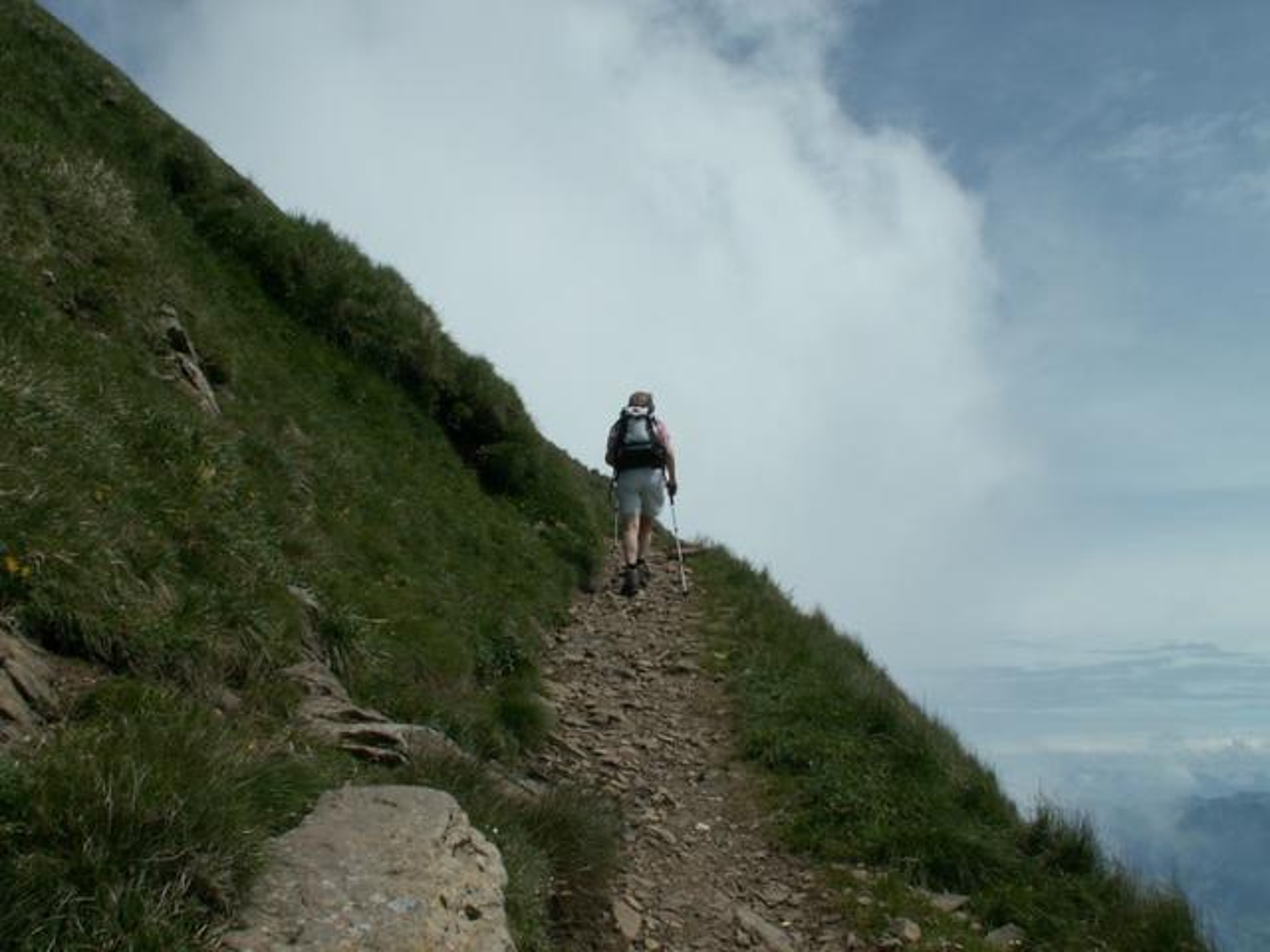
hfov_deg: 52.6
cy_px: 476
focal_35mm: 35
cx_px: 635
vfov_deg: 40.7
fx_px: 1284
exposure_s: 1/400
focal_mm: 5.86
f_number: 8
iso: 50
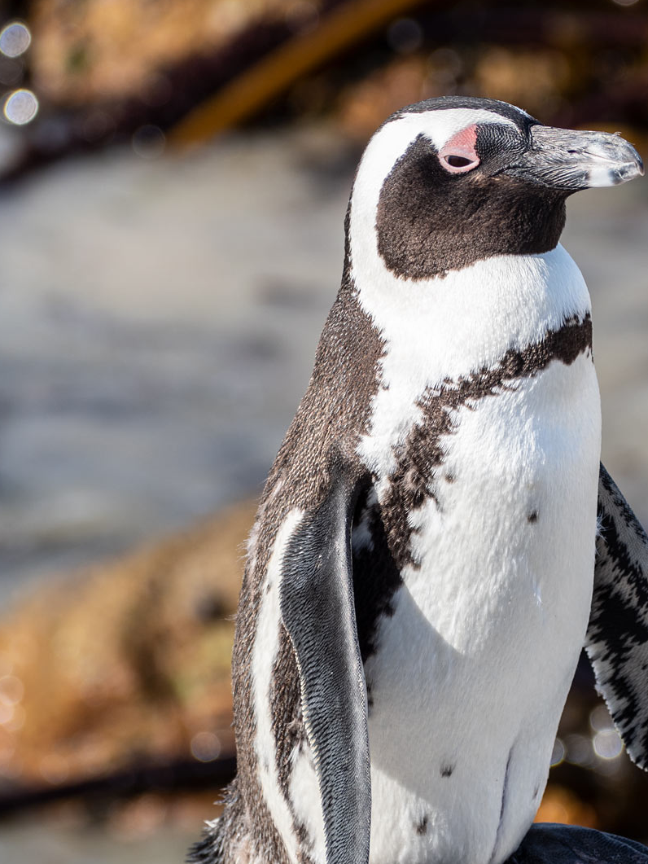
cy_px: 451
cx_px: 423
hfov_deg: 3.7
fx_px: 10156
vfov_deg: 4.9
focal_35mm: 407
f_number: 6.3
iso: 200
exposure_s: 1/400
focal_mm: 150
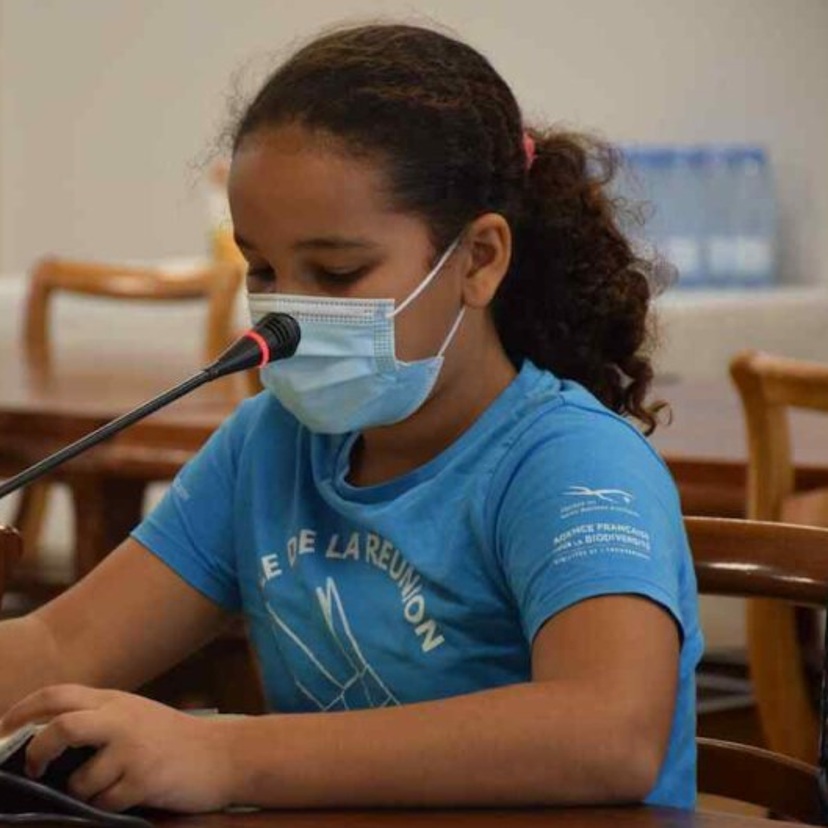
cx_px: 269
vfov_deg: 8.1
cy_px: 416
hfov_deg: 8.1
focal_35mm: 216
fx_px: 5845
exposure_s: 1/60
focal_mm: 112
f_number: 5.6
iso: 1000
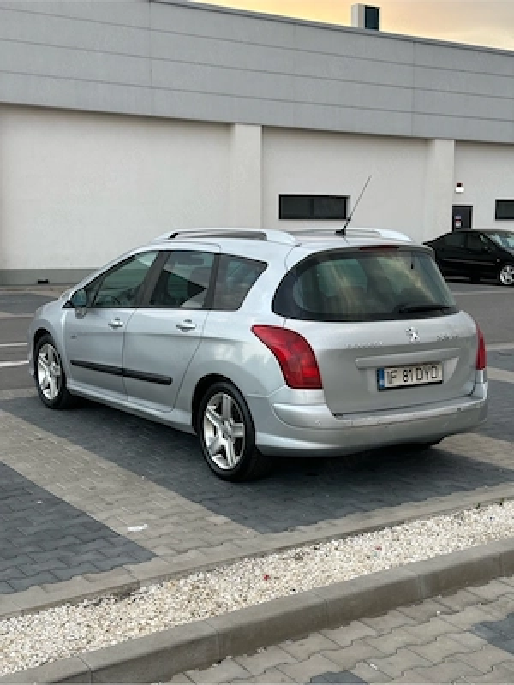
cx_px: 257
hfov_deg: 30.3
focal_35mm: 48
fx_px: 950
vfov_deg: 39.7
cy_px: 342
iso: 50
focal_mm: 6.86
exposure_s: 1/170
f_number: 1.78
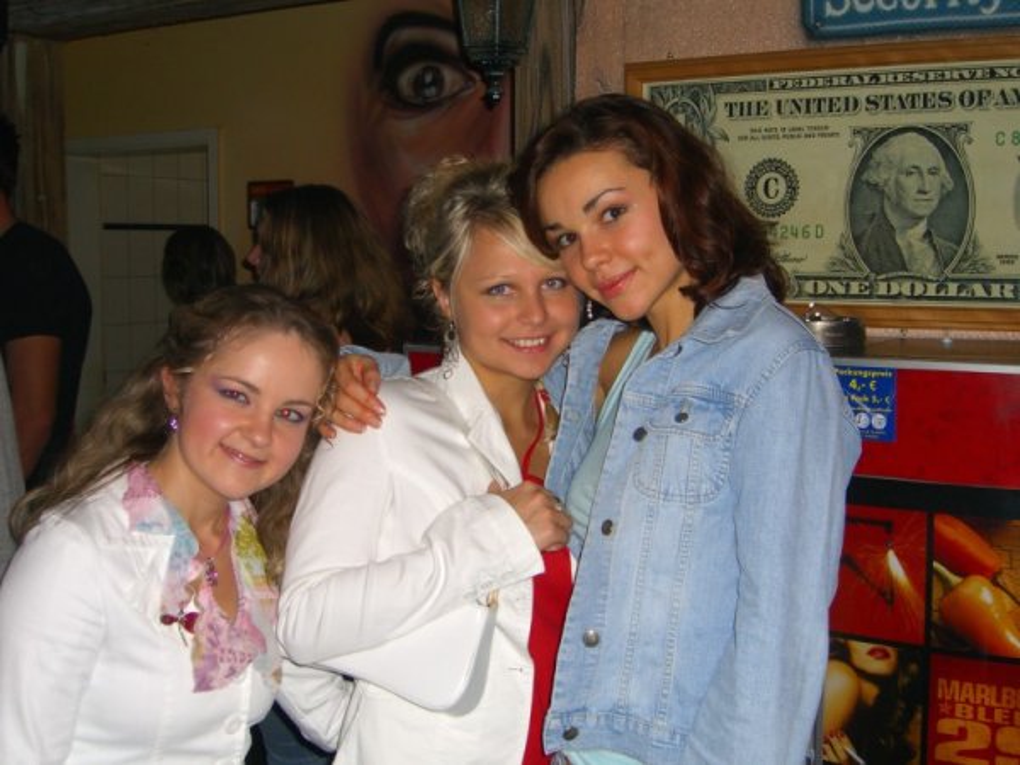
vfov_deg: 31.5
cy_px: 382
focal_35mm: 46
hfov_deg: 41.2
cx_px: 510
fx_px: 1355
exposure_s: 1/60
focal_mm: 9.5
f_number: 3.1
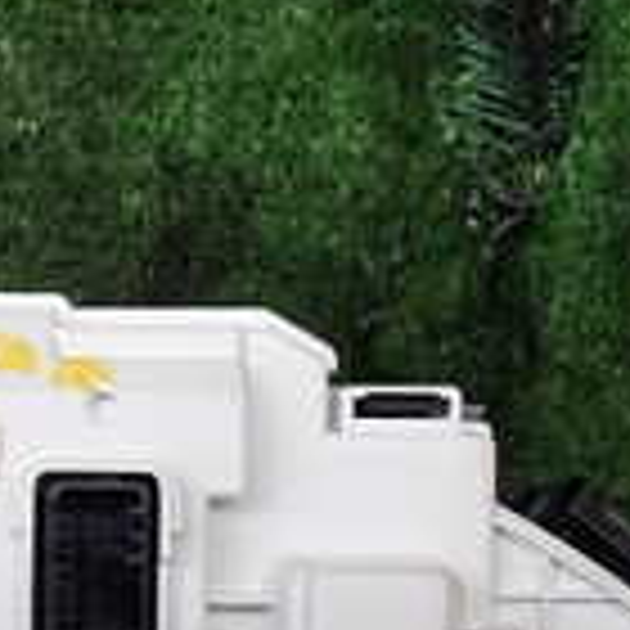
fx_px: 2347
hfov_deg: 14.6
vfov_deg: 15.2
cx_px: -189
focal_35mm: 114
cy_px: 446
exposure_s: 1/80
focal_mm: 5.4
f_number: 3.2
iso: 100
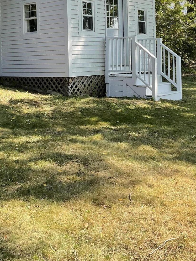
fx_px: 400
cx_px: 95
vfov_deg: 35.2
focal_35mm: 53
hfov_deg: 27.5
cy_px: 57
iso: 16
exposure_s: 1/419
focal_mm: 3
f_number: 1.8
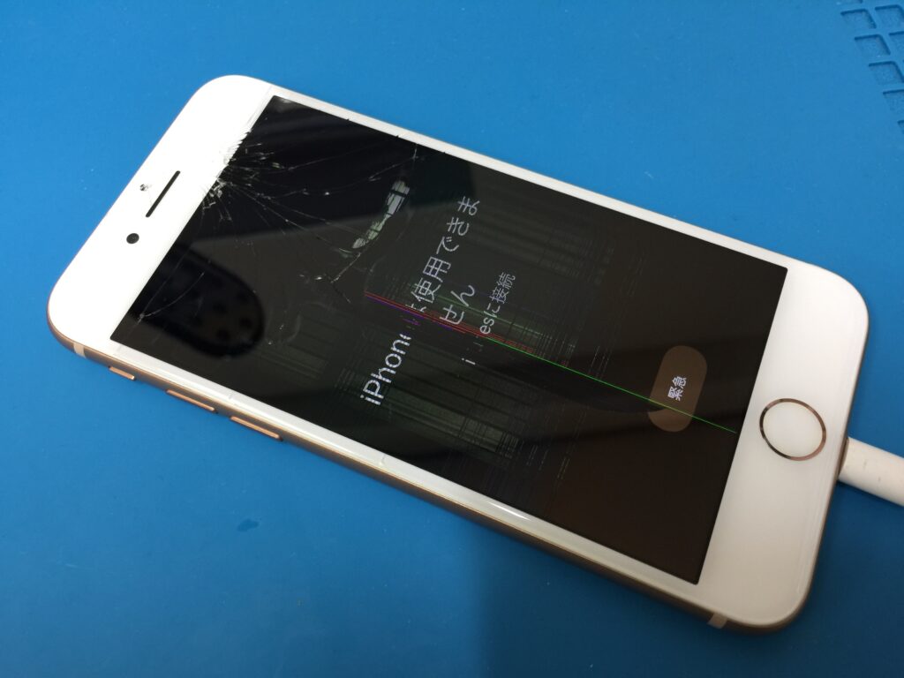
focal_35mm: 29
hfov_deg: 61.7
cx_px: 452
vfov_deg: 48.2
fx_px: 757
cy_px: 339
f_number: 2.2
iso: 40
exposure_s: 1/17
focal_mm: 4.15
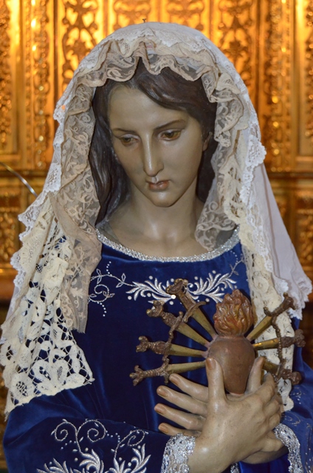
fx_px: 629
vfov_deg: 41.2
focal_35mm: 48
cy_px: 236
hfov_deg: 28.0
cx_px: 156
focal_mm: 32
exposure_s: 1/60
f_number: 4.5
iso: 3200
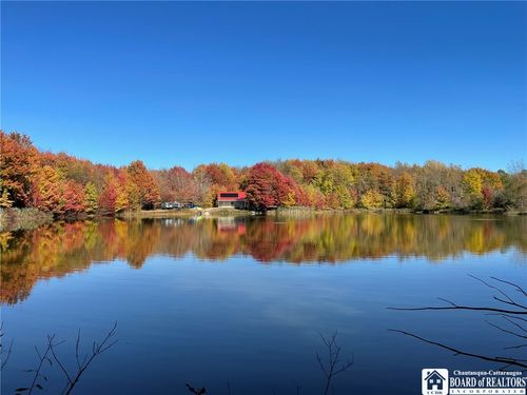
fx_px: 396
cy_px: 198
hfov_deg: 67.3
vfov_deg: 53.1
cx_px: 264
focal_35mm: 26
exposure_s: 1/2959
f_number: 1.6
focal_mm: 4.2
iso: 32
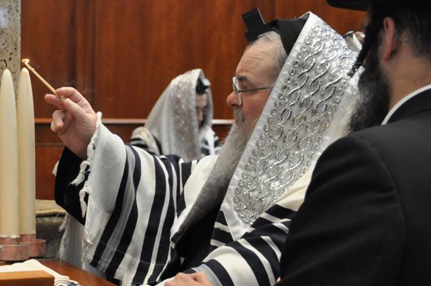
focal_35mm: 134
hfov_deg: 15.2
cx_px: 92
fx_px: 1602
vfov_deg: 10.2
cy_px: 122
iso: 1000
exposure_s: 1/50
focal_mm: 56
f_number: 5.3
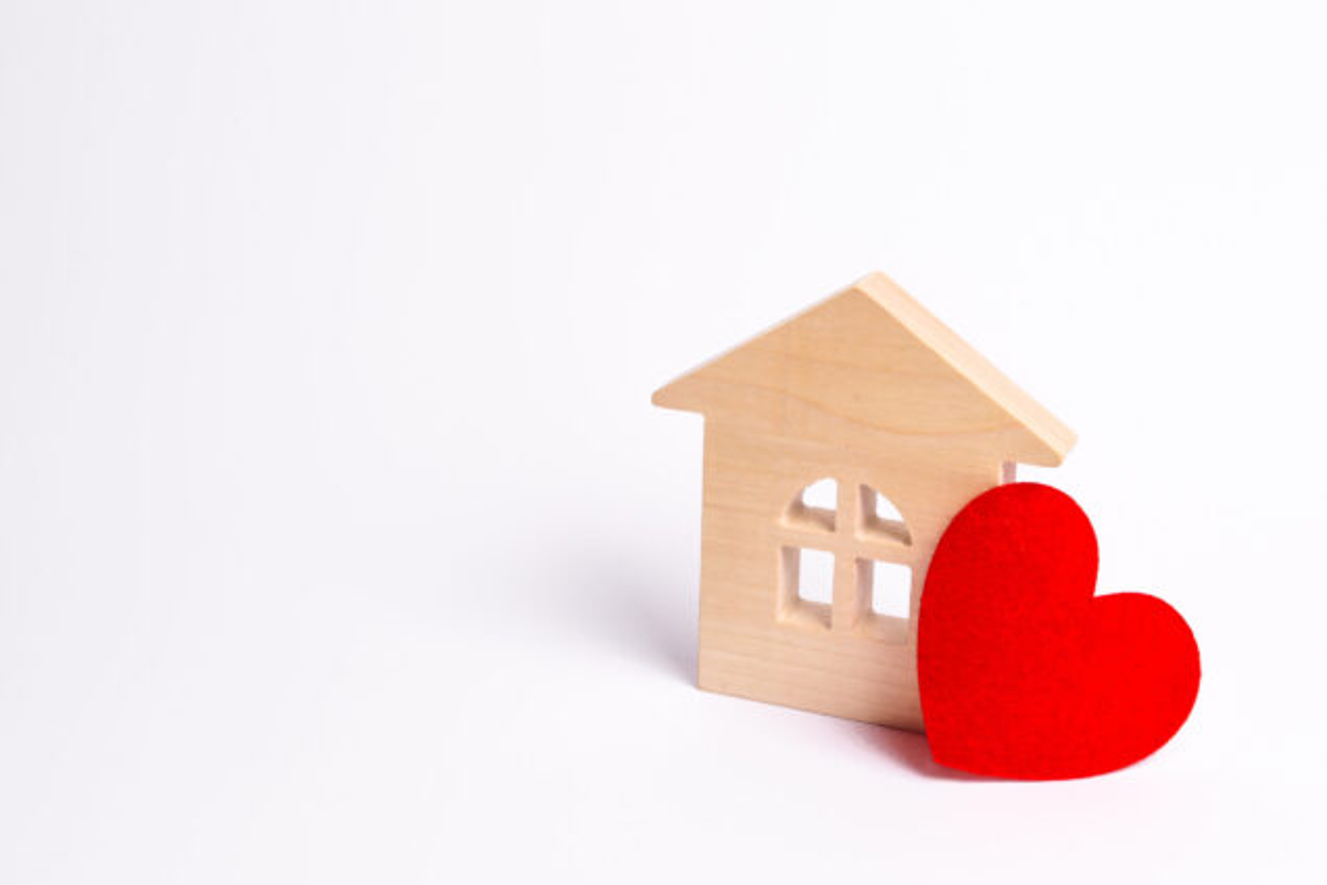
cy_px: 442
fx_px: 2543
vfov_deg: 19.7
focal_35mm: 69
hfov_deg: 29.2
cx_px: 664
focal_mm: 46
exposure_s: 1/100
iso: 125
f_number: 14
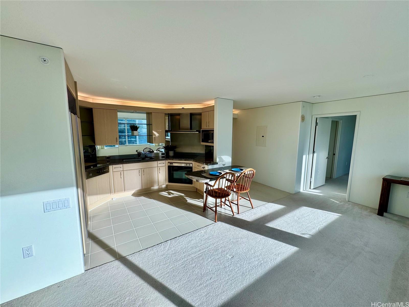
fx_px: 165
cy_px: 154
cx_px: 204
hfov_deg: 102.1
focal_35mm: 14
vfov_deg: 85.7
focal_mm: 2.22
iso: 40
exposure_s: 1/285
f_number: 2.2
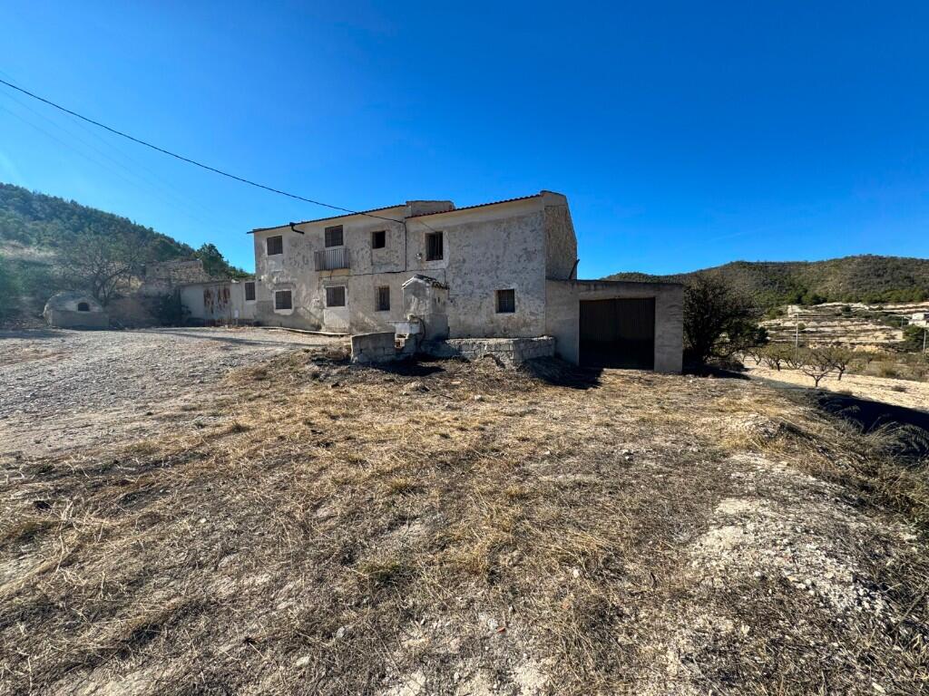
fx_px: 376
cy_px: 348
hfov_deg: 102.1
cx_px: 464
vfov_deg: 85.7
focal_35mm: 14
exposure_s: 1/1477
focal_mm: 2.22
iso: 50
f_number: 2.2
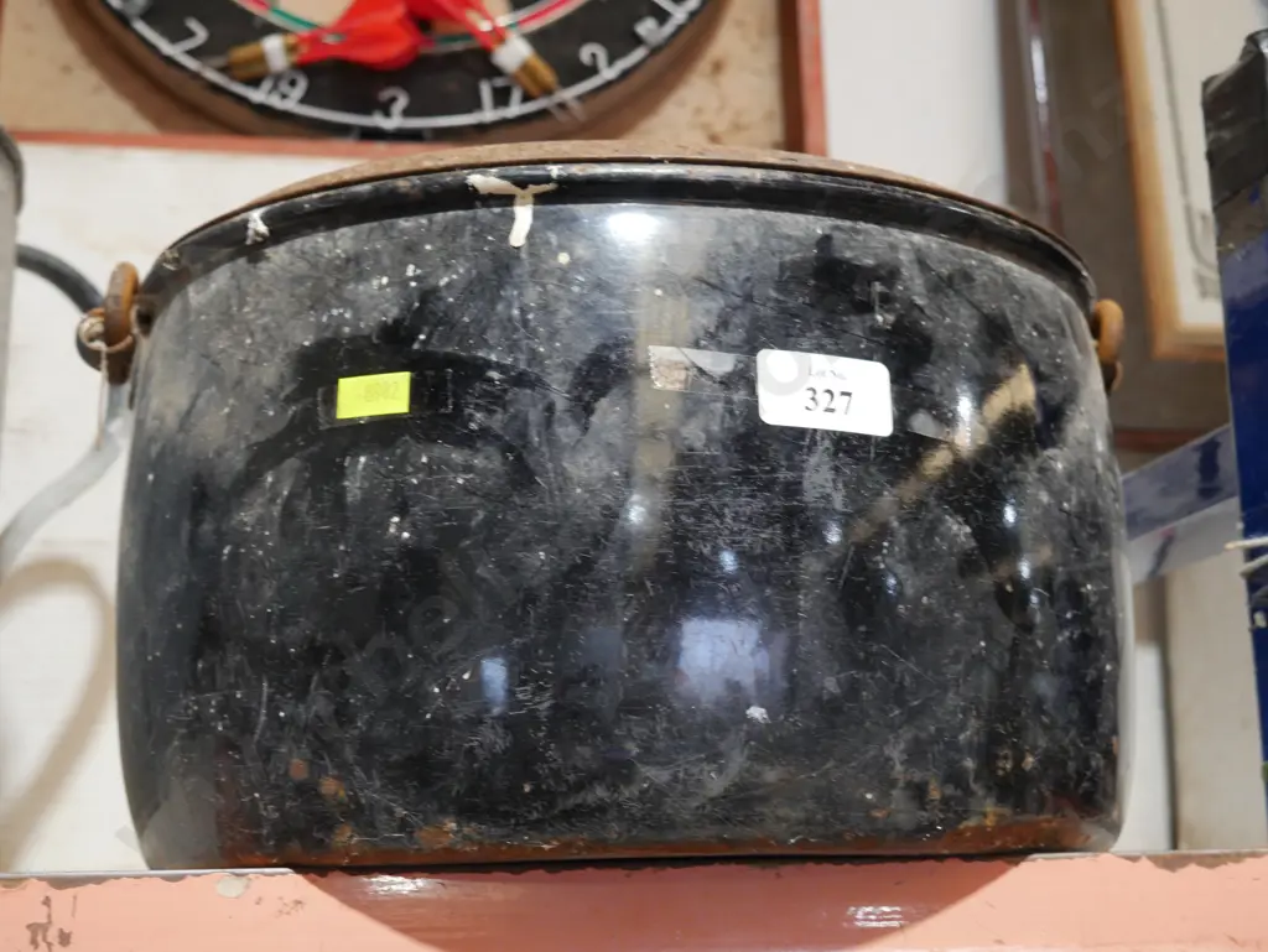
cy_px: 476
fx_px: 1759
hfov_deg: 39.6
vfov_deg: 30.3
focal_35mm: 48
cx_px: 634
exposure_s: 1/60
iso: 1000
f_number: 5.2
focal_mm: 24
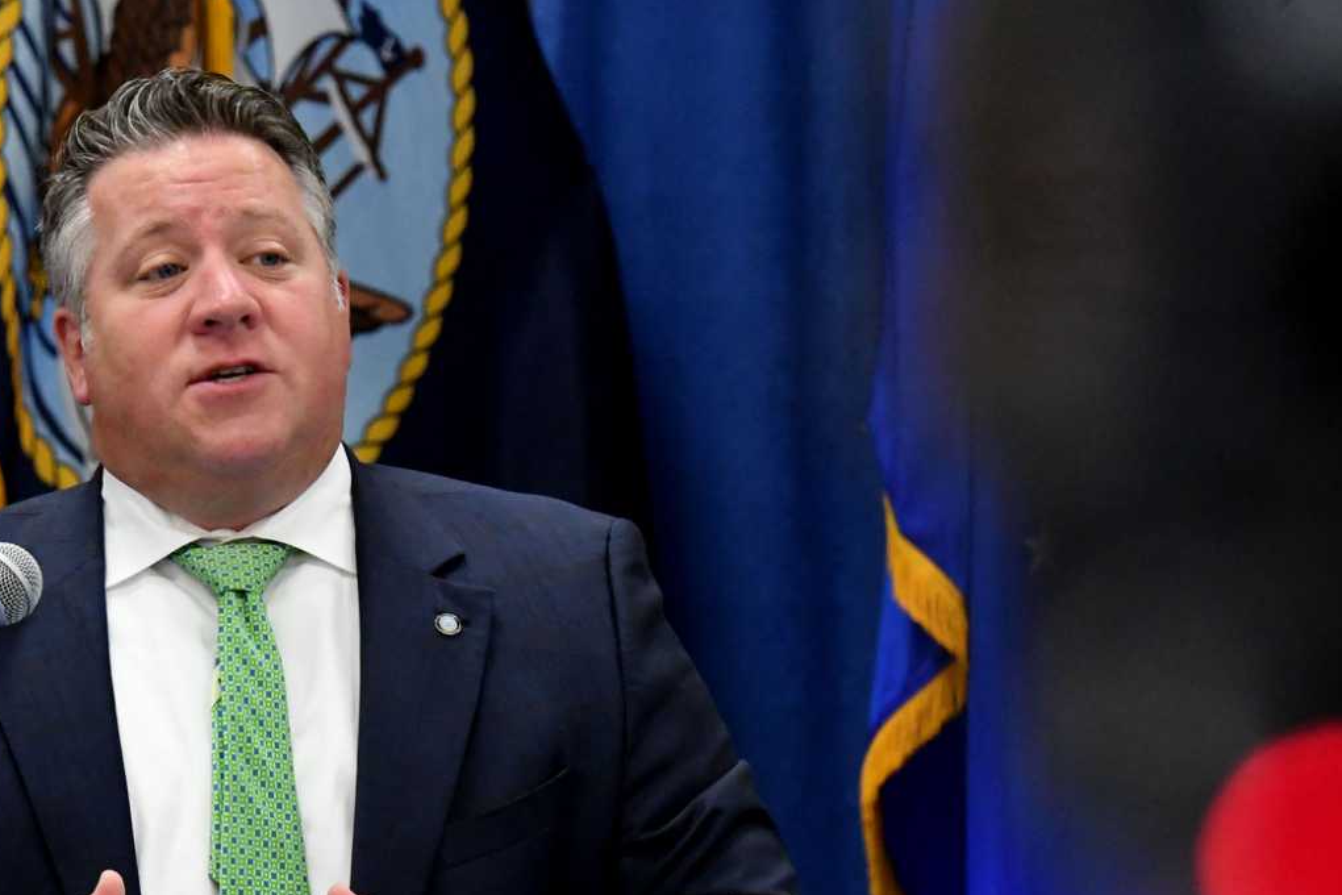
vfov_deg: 2.5
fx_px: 20203
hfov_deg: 3.8
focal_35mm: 542
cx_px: 1
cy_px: 452
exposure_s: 1/320
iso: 5000
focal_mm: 180
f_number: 4.5
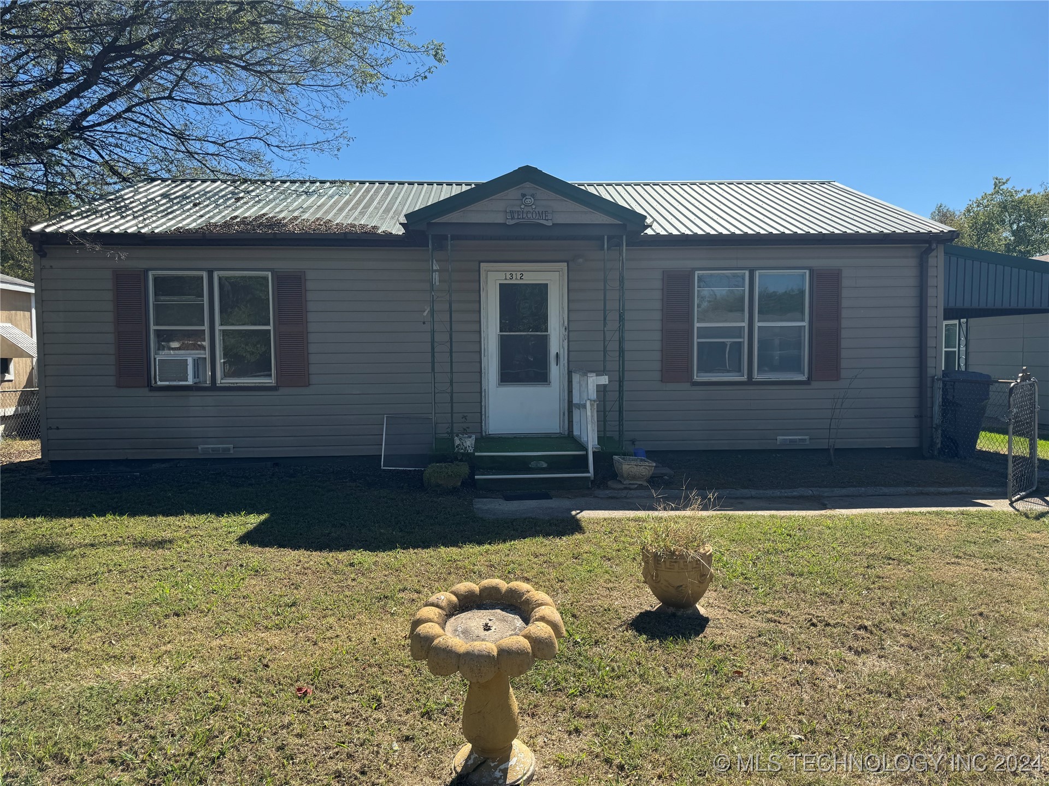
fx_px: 727
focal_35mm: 24
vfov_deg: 56.8
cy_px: 393
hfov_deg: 71.6
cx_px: 524
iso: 80
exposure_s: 1/3413
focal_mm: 6.76
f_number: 1.78
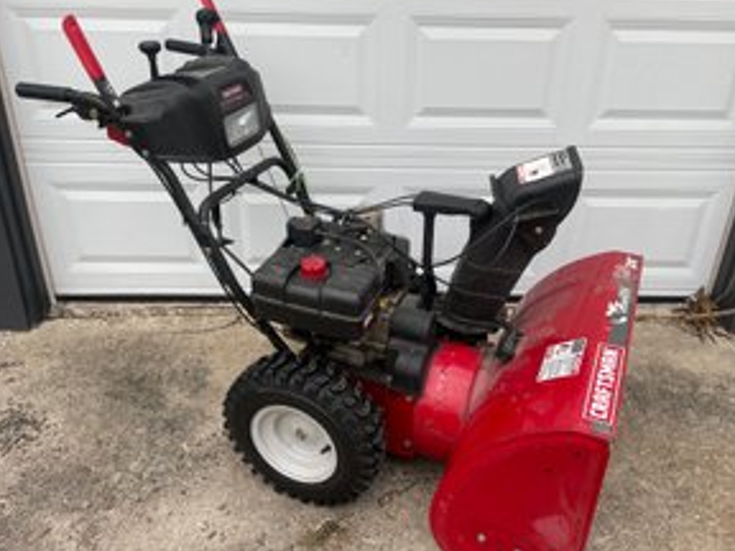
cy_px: 290
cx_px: 382
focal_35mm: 31
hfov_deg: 58.3
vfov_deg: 45.4
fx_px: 658
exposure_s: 1/210
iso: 32
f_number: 1.6
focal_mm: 4.2
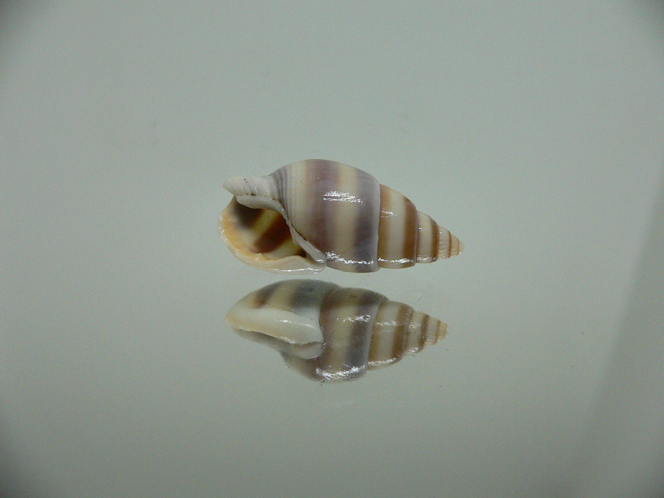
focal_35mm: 35
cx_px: 332
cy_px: 249
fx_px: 671
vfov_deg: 40.7
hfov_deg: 52.6
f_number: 2.8
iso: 200
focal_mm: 4.6
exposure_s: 1/60
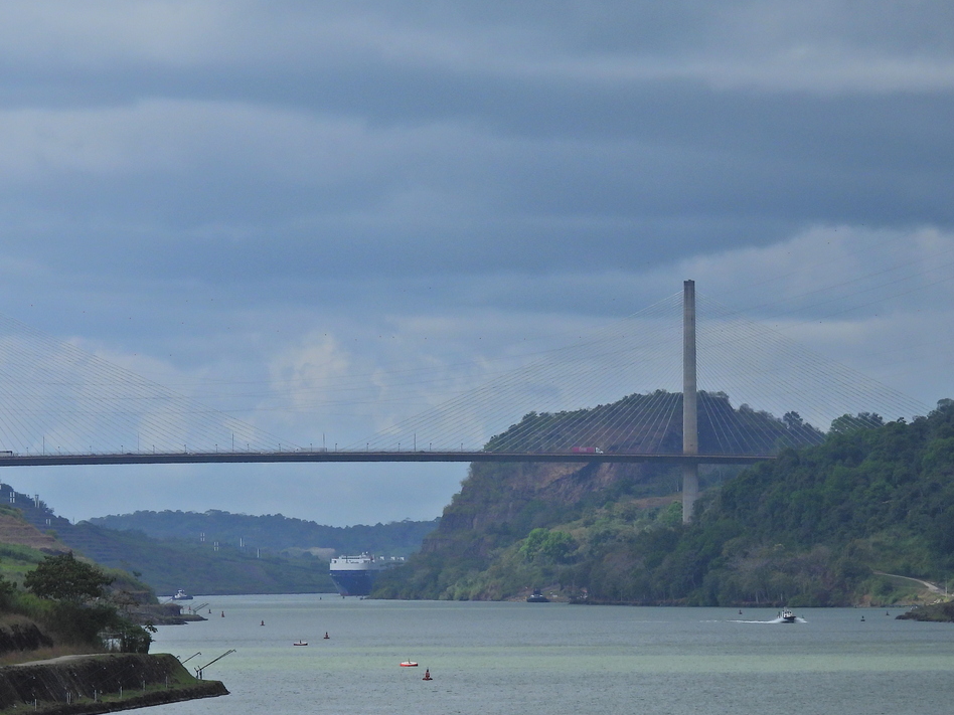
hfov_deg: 7.3
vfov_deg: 5.5
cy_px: 477
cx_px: 338
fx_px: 7441
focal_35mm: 270
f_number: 4.5
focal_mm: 35.7
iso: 100
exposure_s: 1/1600
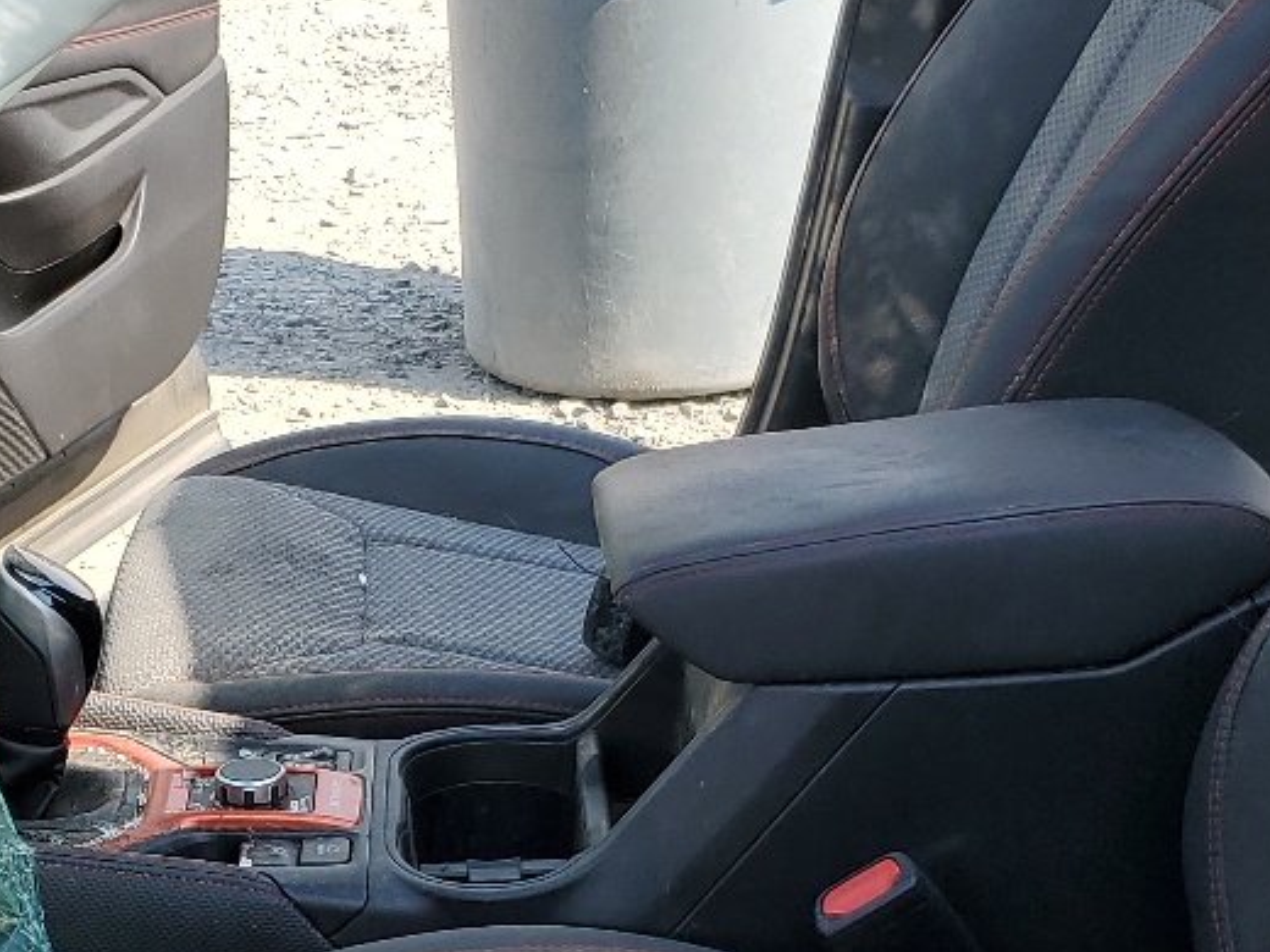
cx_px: 286
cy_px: 820
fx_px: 2935
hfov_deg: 24.1
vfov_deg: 18.2
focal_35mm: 80
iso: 50
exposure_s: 1/1000
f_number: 1.5
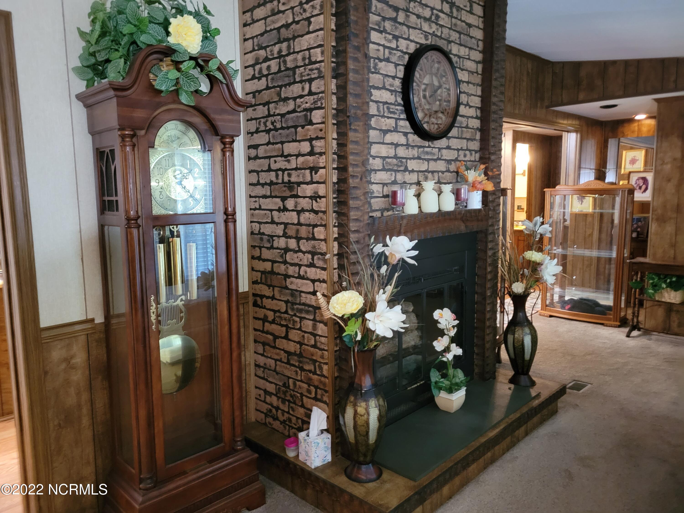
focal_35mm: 26
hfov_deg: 67.3
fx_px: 514
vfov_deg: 53.1
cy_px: 256
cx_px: 342
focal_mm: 5.4
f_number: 1.8
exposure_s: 1/24
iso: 800
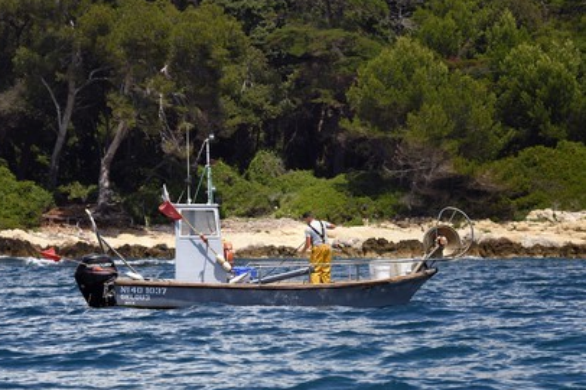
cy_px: 195
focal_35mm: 176
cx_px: 284
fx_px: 2862
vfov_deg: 7.8
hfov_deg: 11.7
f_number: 6.3
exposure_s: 1/1000
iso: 200
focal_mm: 170
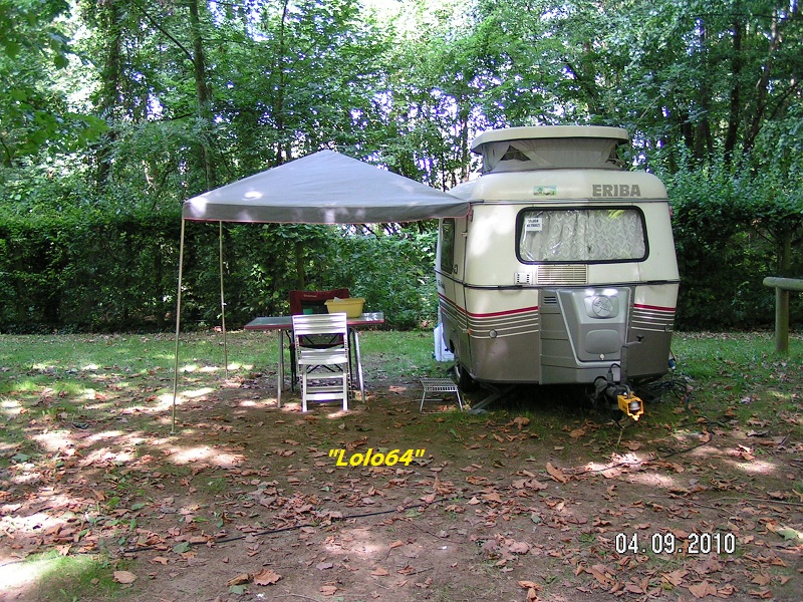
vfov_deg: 37.7
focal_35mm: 38
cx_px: 402
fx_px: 881
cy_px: 301
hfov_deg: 49.0
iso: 80
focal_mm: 5.8
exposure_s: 1/40
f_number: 2.8
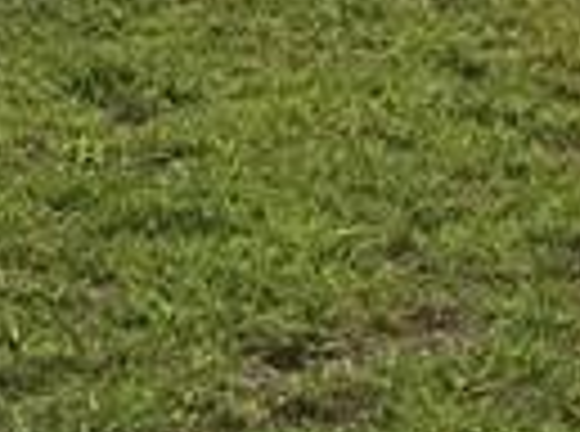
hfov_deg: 7.8
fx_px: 3860
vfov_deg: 6.2
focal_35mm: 231
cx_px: -980
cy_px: -436
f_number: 2.2
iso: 25
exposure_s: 1/5128
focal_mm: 4.15
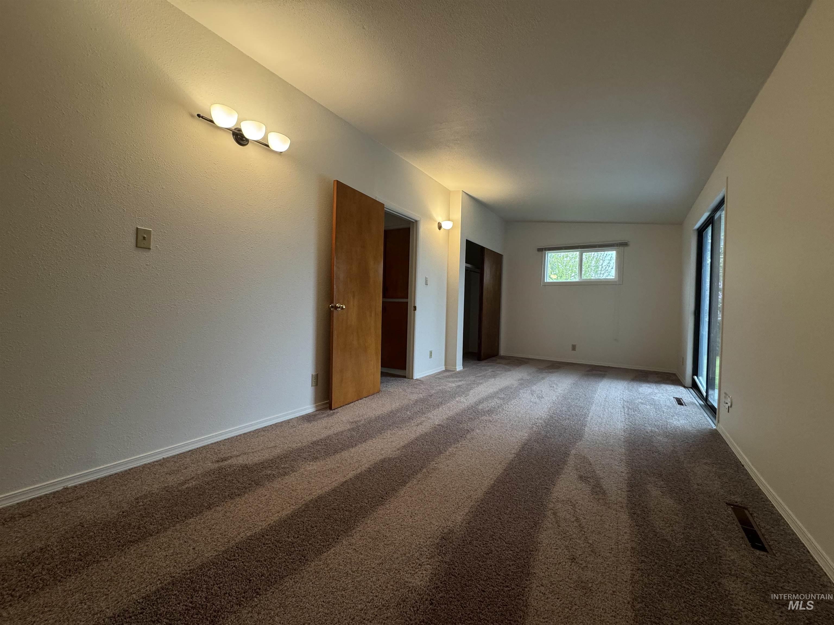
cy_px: 312
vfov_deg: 85.7
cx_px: 417
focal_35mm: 14
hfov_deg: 102.1
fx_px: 337
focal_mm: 2.22
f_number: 2.2
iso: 250
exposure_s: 1/120
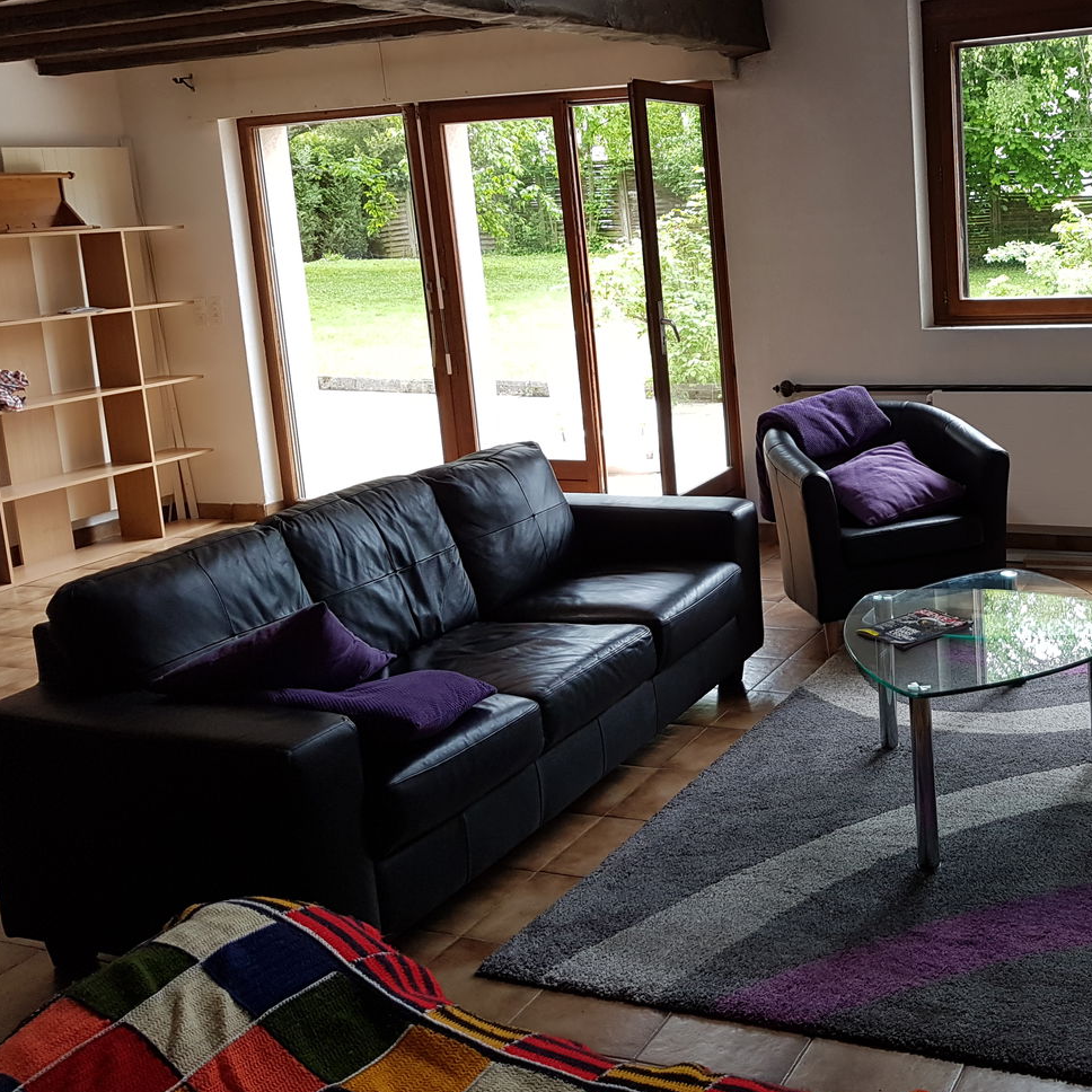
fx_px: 1356
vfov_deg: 43.7
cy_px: 450
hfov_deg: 41.9
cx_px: 879
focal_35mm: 38
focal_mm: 4.2
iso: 50
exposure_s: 1/100
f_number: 1.7
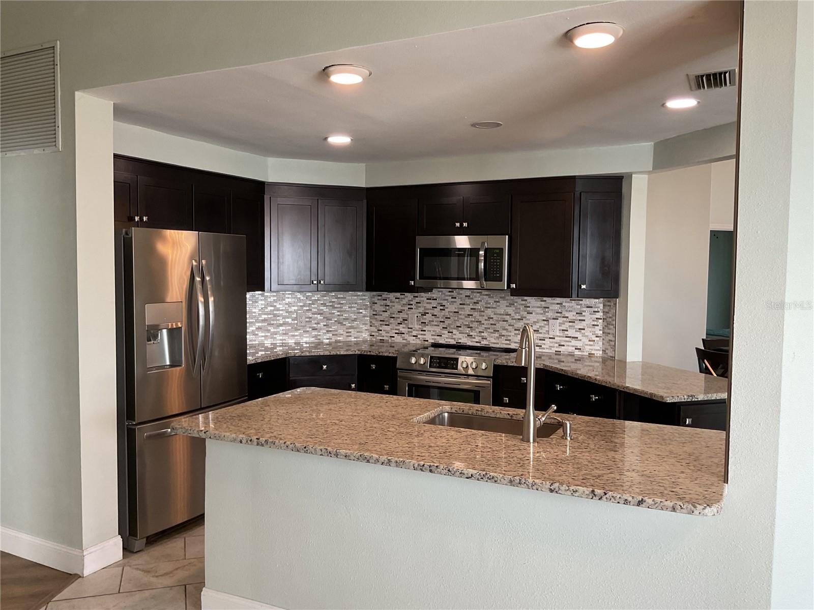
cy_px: 305
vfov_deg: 48.2
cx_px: 407
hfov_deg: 61.7
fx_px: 682
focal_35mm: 29
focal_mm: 3
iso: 50
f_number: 1.8
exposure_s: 1/60
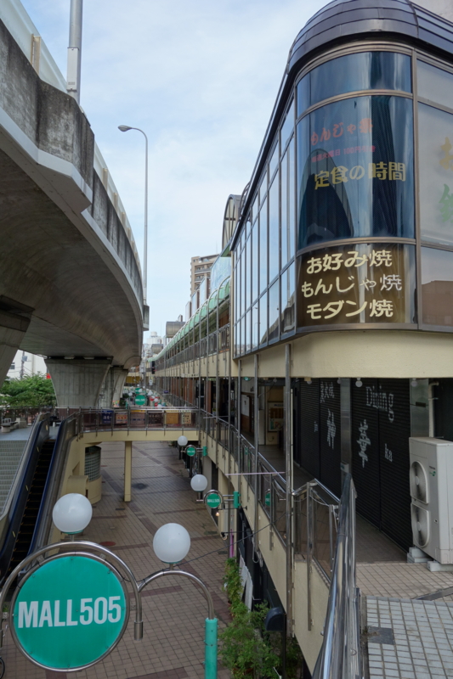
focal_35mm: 28
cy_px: 340
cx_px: 226
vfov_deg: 65.5
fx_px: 529
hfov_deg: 46.4
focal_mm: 10.4
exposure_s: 1/125
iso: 125
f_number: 5.6
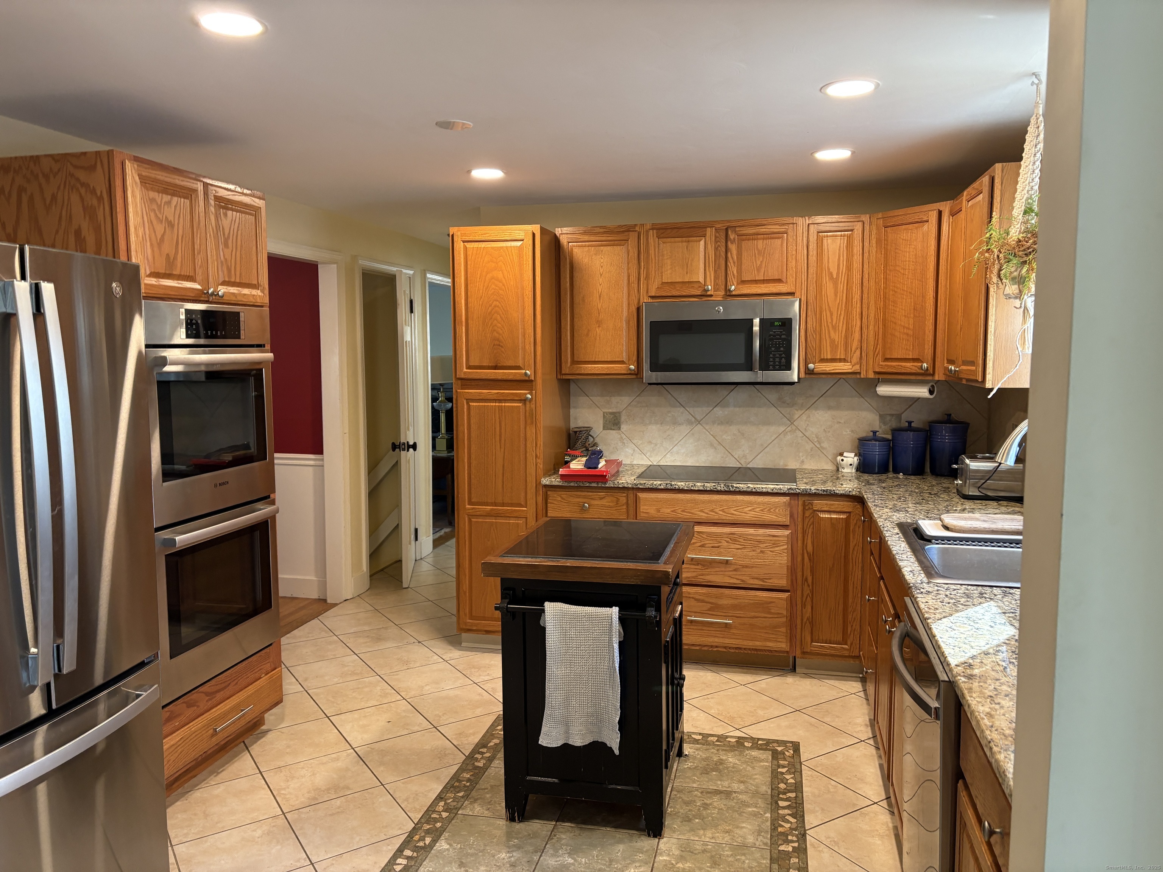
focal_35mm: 26
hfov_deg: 67.3
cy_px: 436
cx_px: 582
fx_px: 874
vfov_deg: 53.1
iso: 125
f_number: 1.6
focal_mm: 5.96
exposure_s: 1/60
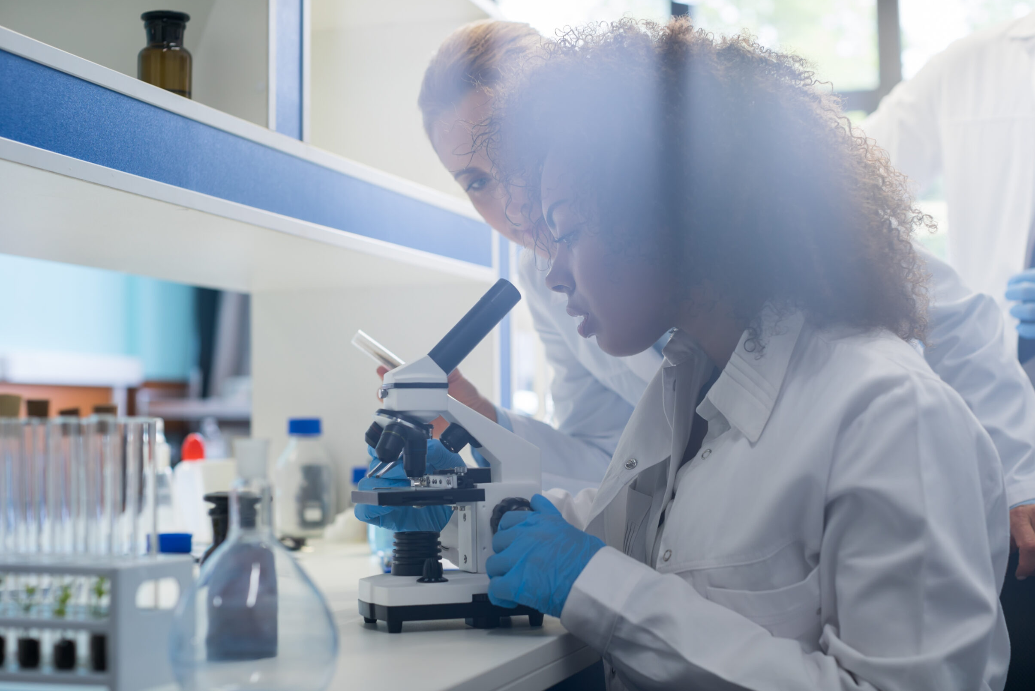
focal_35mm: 53
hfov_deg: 37.5
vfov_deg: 25.5
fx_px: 1525
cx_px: 546
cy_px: 333
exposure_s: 1/125
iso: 250
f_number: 3.5
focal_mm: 50
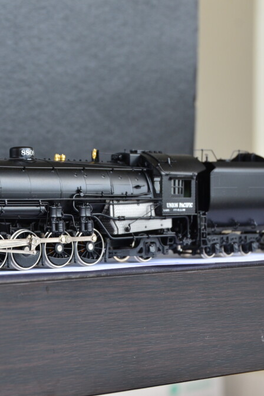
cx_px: 75
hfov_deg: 12.0
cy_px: 199
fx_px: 1254
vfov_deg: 17.9
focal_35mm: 114
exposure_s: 1/60
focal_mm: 50
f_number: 8
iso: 450
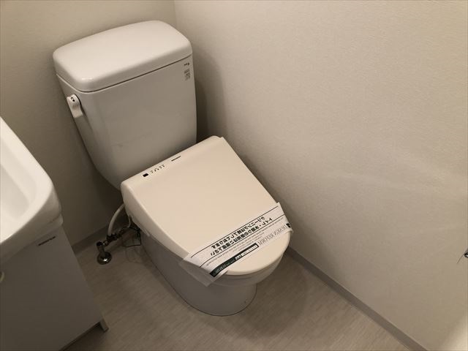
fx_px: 379
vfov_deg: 49.7
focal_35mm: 28
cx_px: 234
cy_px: 176
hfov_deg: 63.4
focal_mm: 3.99
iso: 32
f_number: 1.8
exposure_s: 1/33
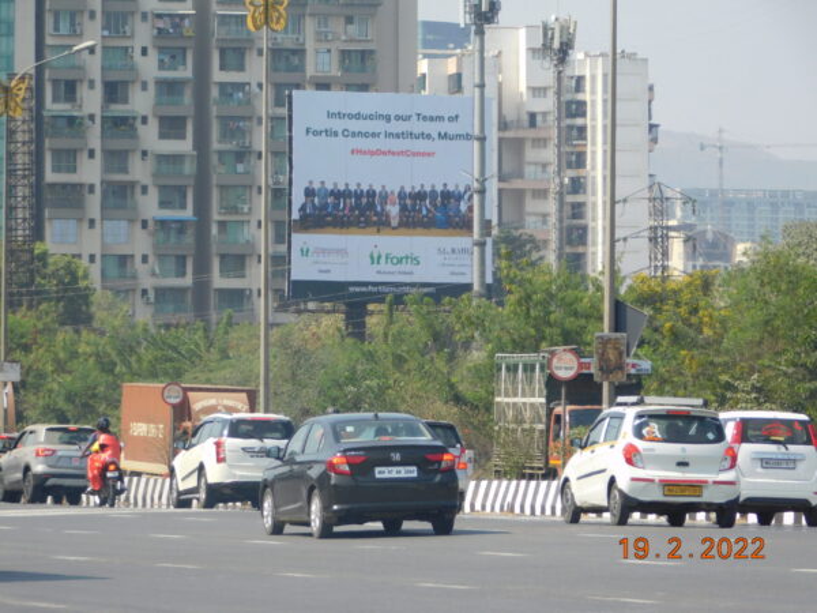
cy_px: 306
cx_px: 408
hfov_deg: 8.5
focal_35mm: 232
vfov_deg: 6.4
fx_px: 5476
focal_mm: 41.3
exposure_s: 1/400
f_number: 5.6
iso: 125
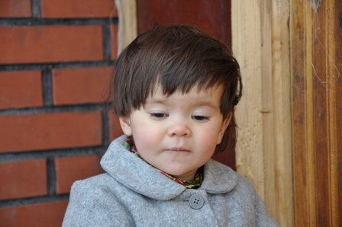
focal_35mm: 135
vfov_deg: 10.1
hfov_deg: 15.2
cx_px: 171
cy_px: 114
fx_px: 1282
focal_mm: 90
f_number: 5.6
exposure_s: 1/320
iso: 400
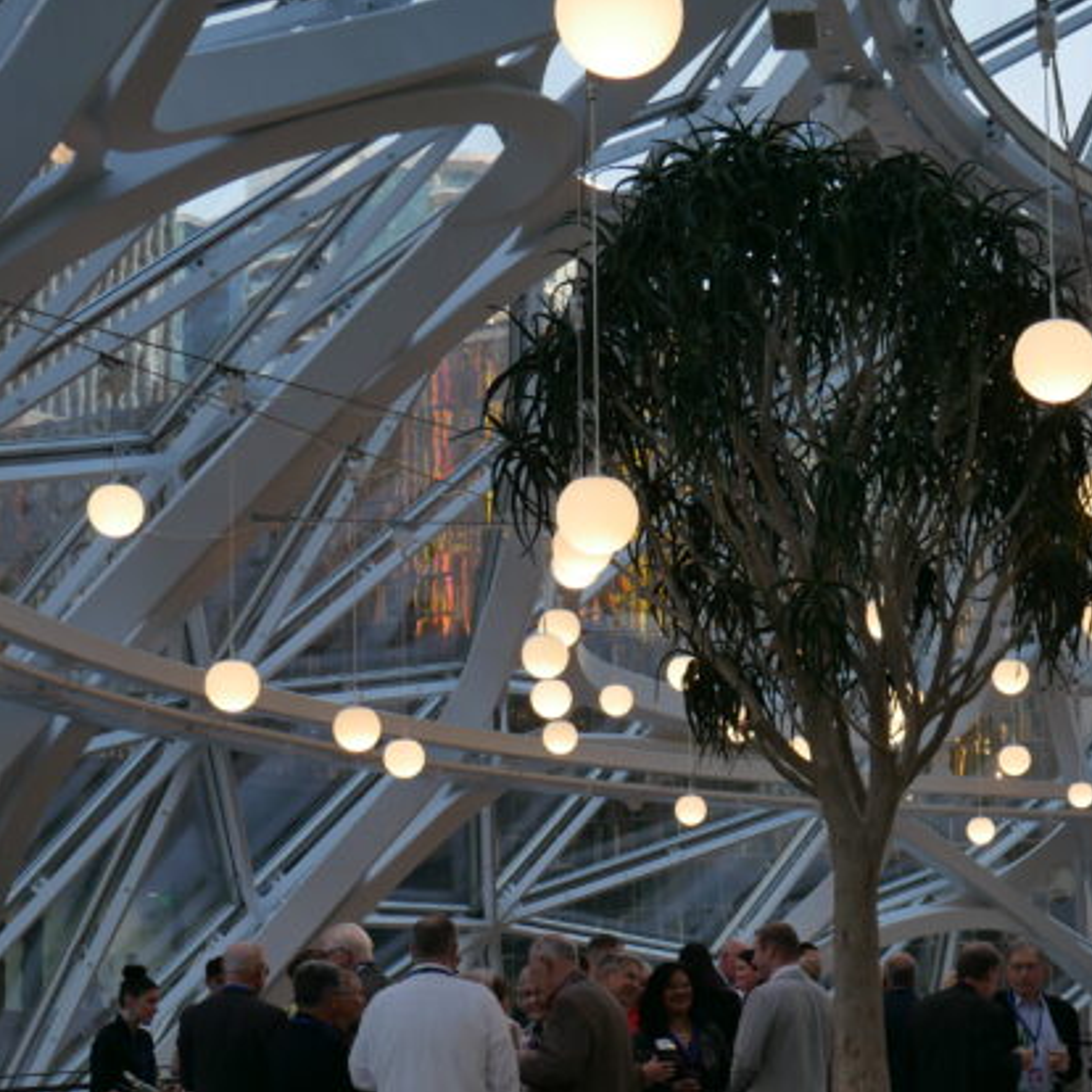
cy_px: 737
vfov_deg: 24.2
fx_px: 2534
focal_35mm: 71
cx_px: 786
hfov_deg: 24.1
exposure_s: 1/100
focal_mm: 21
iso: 200
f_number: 4.6
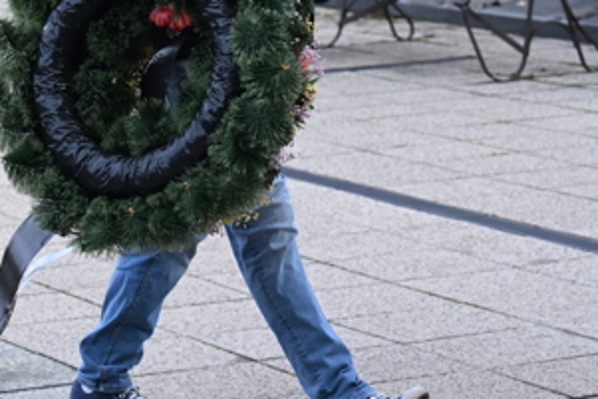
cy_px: 28
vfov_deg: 7.0
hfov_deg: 10.5
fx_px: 3241
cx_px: 167
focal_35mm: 195
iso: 1250
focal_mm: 85
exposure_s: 1/500
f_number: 6.3
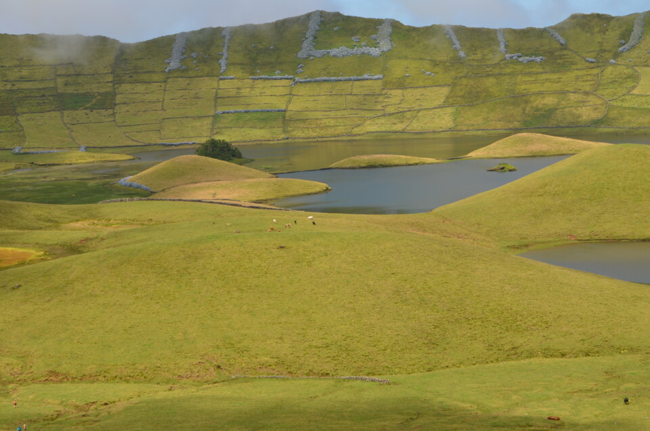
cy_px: 216
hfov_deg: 24.7
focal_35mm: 82
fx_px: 1487
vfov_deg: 16.5
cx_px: 325
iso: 100
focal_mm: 55
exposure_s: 1/250
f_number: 8
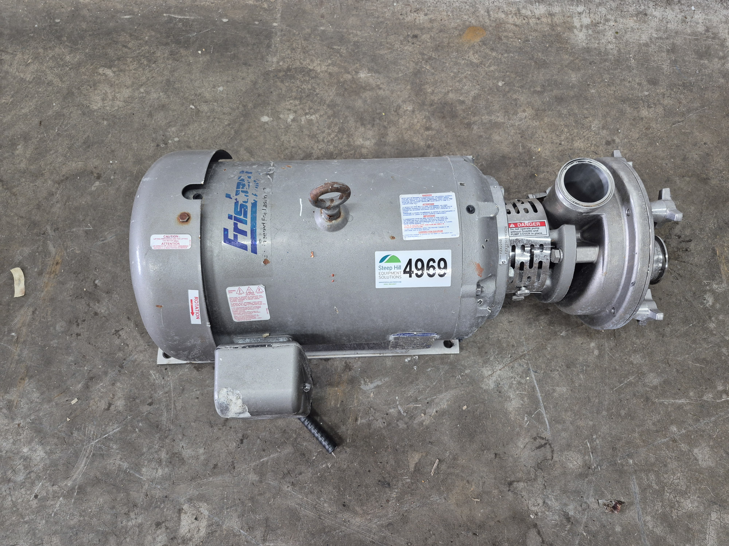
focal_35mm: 23
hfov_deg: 73.9
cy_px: 273
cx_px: 364
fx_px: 484
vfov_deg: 58.9
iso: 320
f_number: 1.8
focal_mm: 5.4
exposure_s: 1/120
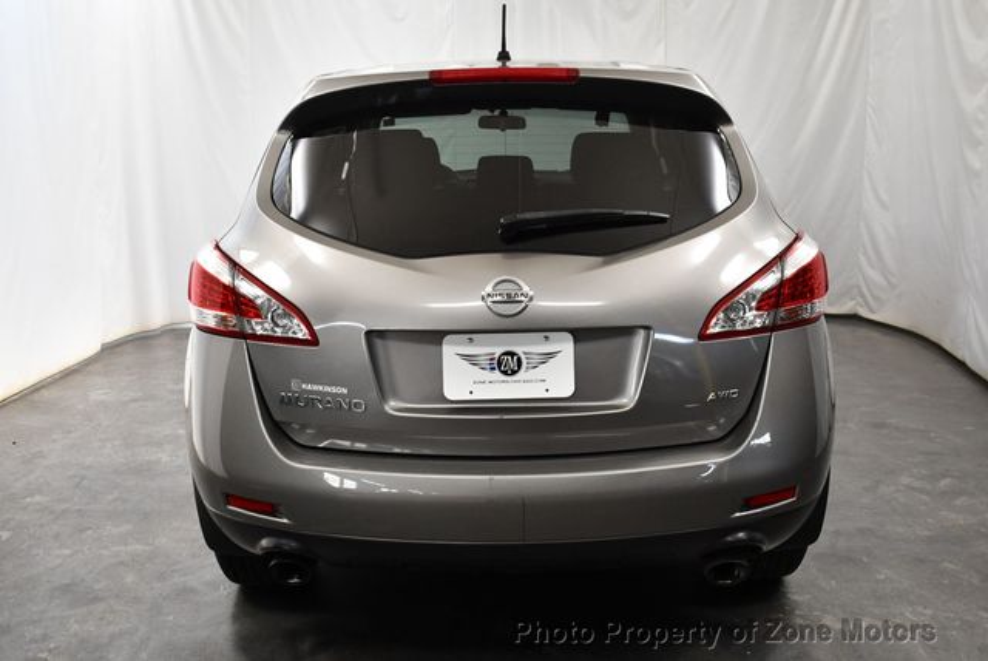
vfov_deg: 36.9
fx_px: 989
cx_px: 494
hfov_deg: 53.1
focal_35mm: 36
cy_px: 330
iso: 800
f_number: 3.5
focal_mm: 18
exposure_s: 1/125
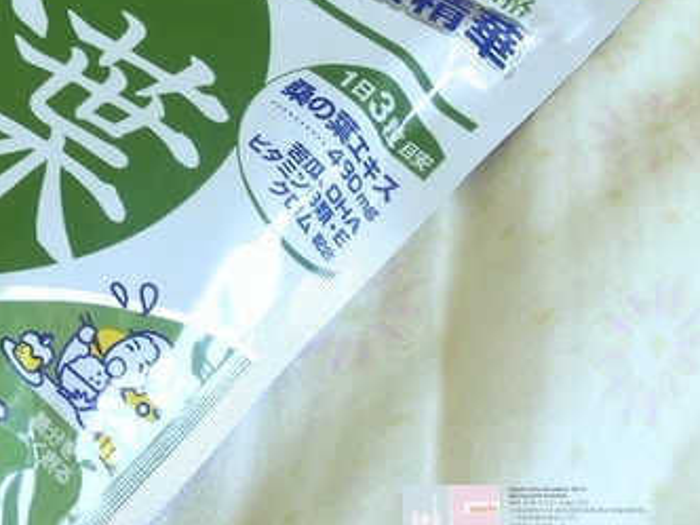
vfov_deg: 18.1
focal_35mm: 81
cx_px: 82
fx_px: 1638
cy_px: 156
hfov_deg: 23.5
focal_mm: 7.38
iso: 400
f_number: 4
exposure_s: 1/60
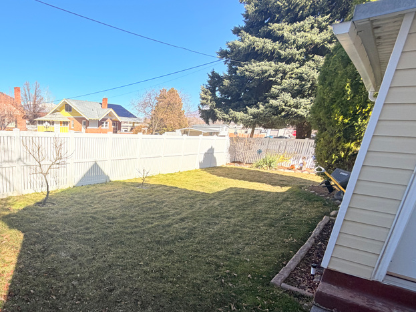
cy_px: 210
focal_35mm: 23
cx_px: 80
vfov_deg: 57.5
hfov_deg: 66.7
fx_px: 276
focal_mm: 2.22
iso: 25
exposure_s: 1/770
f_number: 2.2
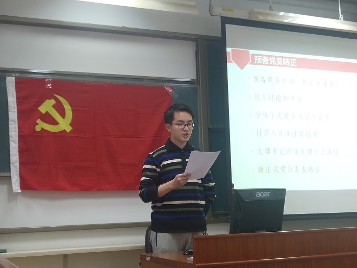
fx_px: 629
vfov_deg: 24.0
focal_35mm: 61
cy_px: 134
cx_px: 178
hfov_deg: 31.7
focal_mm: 4.35
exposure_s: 1/50
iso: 205
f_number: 1.8
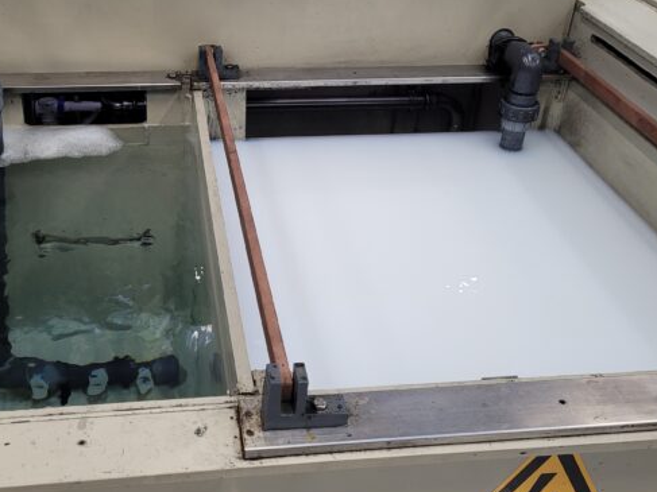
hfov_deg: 45.3
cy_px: 187
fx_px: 778
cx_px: 237
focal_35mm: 41
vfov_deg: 35.0
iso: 125
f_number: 1.8
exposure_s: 1/100
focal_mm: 5.4
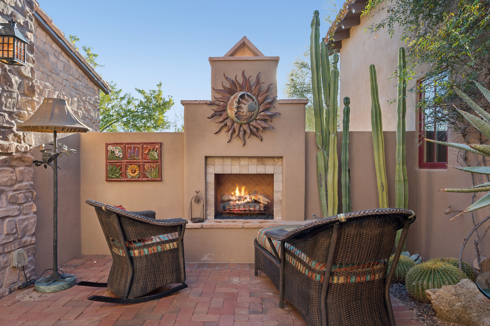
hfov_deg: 78.6
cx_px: 245
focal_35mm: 22
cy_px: 163
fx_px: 299
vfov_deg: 57.2
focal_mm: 22
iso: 320
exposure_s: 1/125
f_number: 8
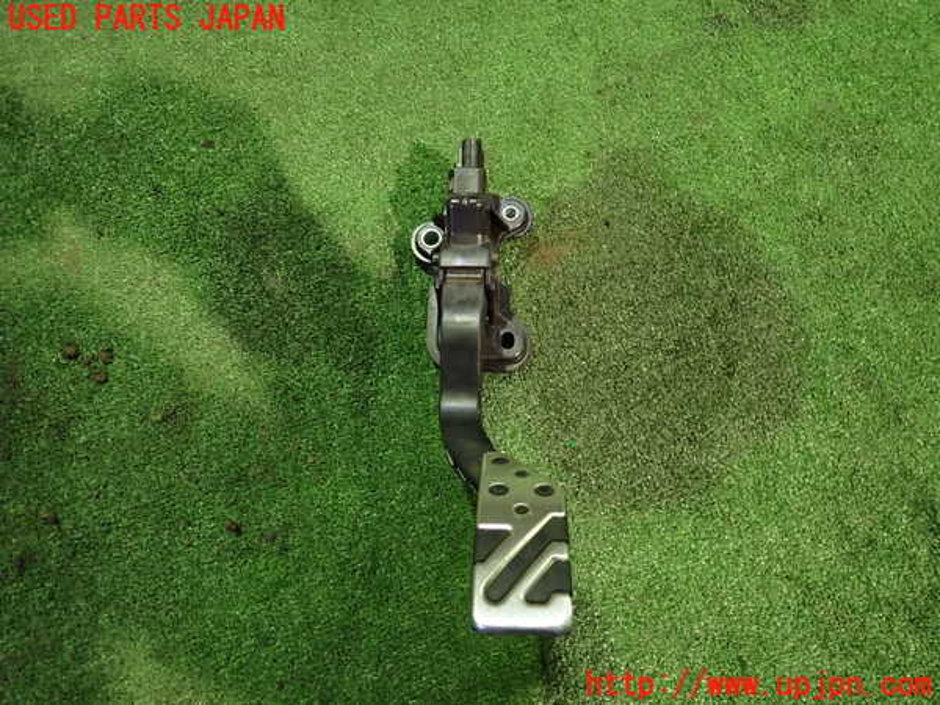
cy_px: 352
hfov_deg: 69.4
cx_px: 470
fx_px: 679
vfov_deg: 54.9
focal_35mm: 25
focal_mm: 4.5
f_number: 2
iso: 800
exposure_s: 1/25
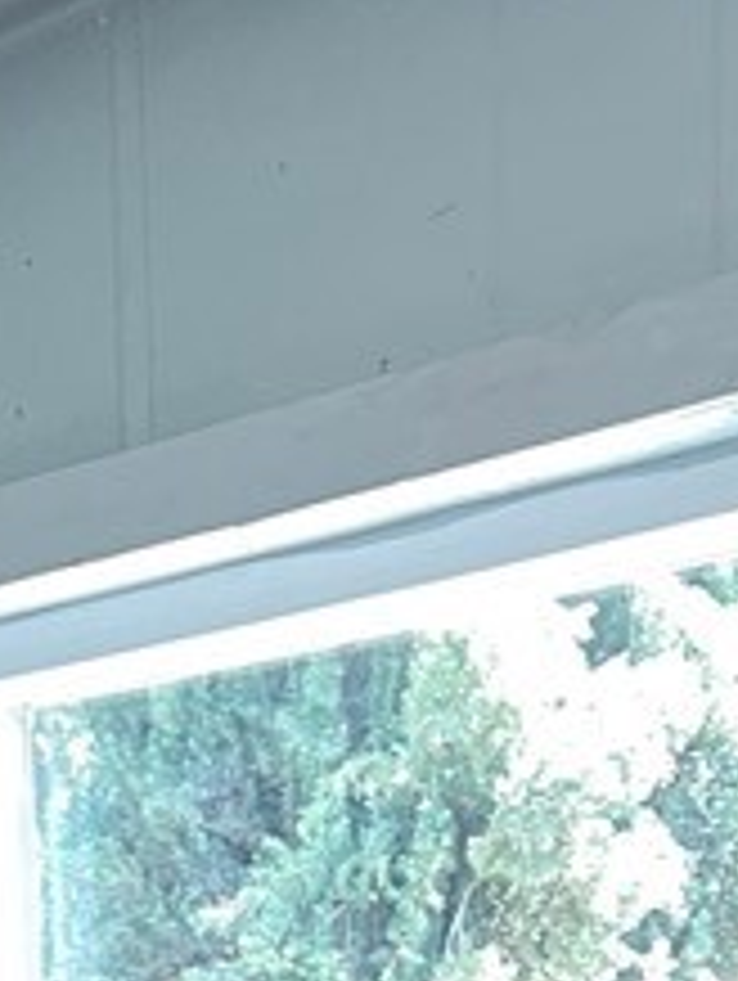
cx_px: 248
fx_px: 3461
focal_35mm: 122
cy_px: 1746
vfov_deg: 14.3
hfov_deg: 12.2
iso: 250
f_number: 1.6
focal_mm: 5.1
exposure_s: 1/60
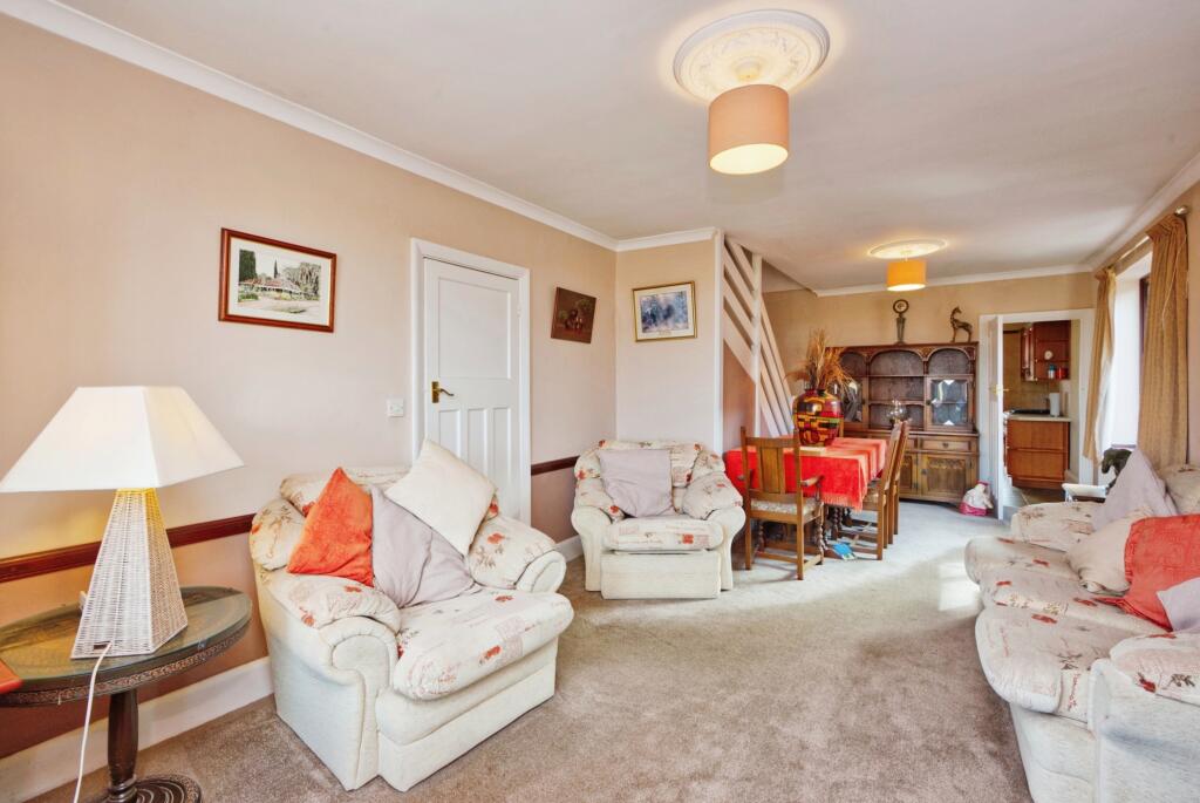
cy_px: 402
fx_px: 534
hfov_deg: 96.7
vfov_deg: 73.9
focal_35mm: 16
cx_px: 600
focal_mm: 16
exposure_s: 1/30
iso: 400
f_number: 9
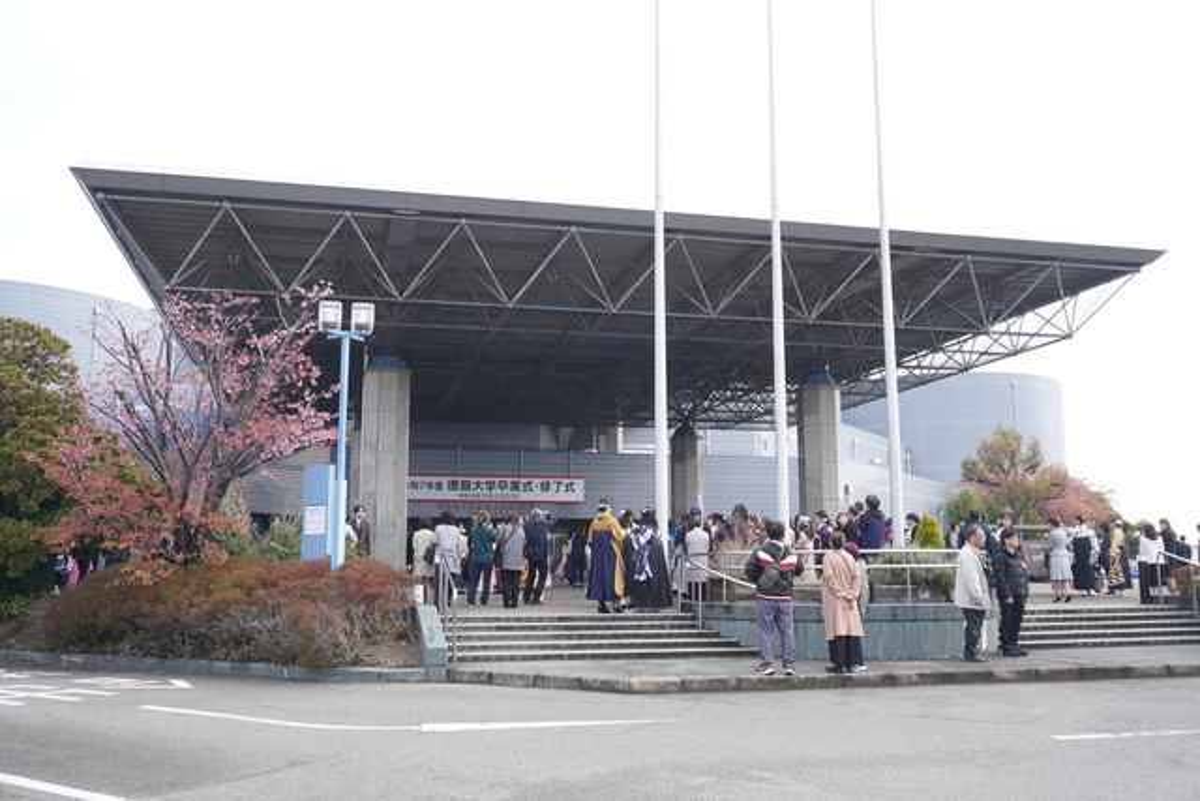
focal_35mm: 34
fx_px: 1150
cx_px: 600
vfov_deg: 38.4
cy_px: 400
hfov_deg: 55.1
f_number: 6.3
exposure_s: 1/80
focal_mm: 23
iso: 100
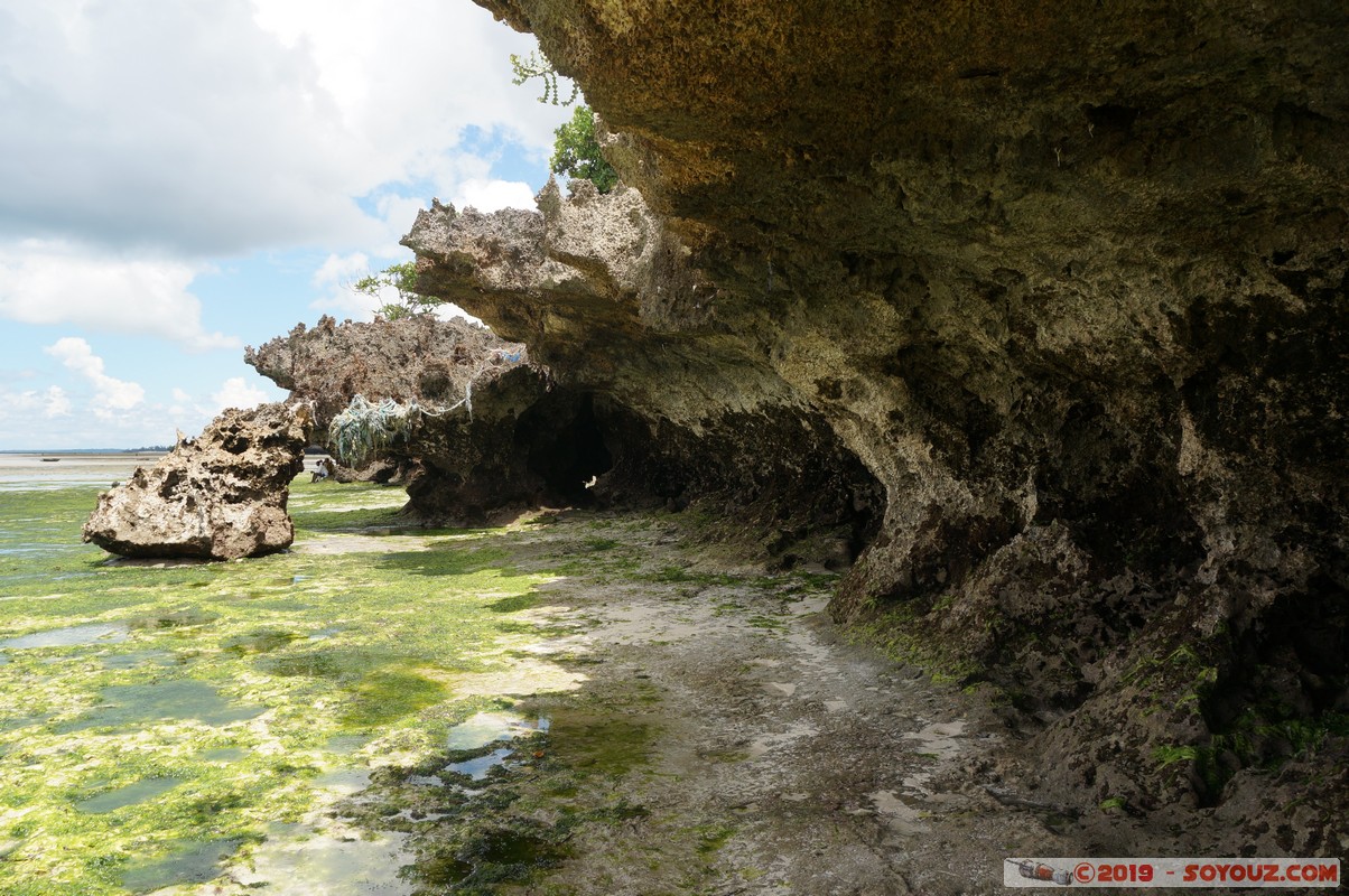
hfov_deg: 64.6
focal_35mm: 28
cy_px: 448
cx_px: 674
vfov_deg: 45.6
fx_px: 1067
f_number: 8
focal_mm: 19
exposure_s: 1/125
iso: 100
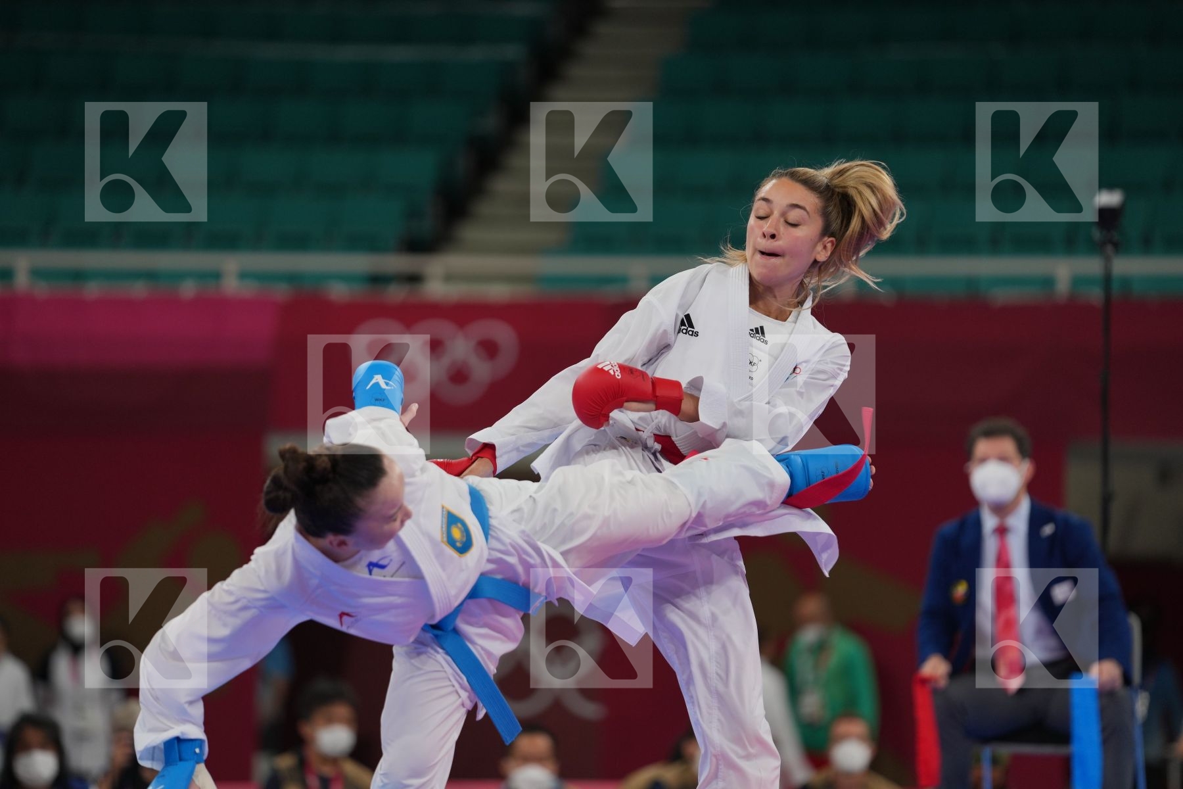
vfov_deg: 6.9
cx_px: 592
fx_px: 6572
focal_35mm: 200
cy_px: 394
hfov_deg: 10.3
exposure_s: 1/1000
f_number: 2.8
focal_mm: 200
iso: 500
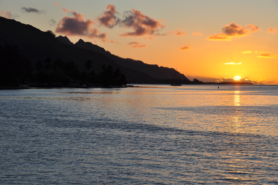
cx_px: 139
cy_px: 92
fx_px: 717
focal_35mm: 93
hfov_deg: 21.9
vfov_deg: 14.7
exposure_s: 1/250
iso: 200
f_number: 9.5
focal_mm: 62
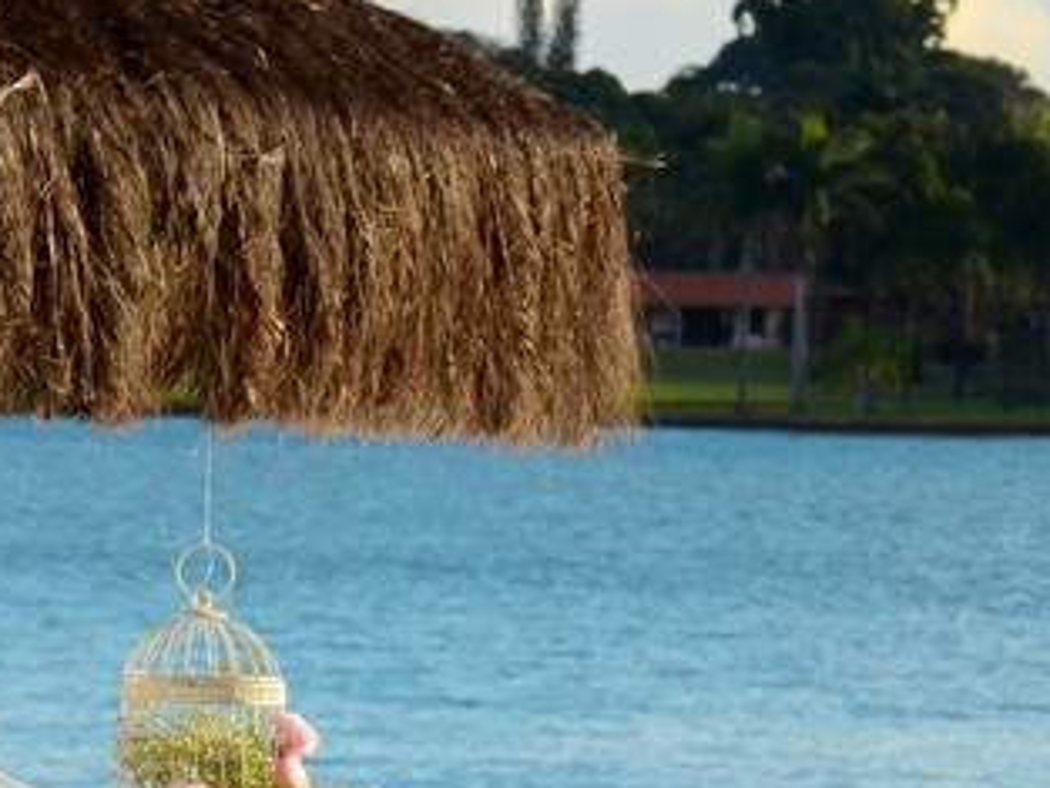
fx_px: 11743
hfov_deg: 5.1
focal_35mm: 387
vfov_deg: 3.8
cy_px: 1143
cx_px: -527
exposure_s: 1/250
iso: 250
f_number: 10
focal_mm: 105
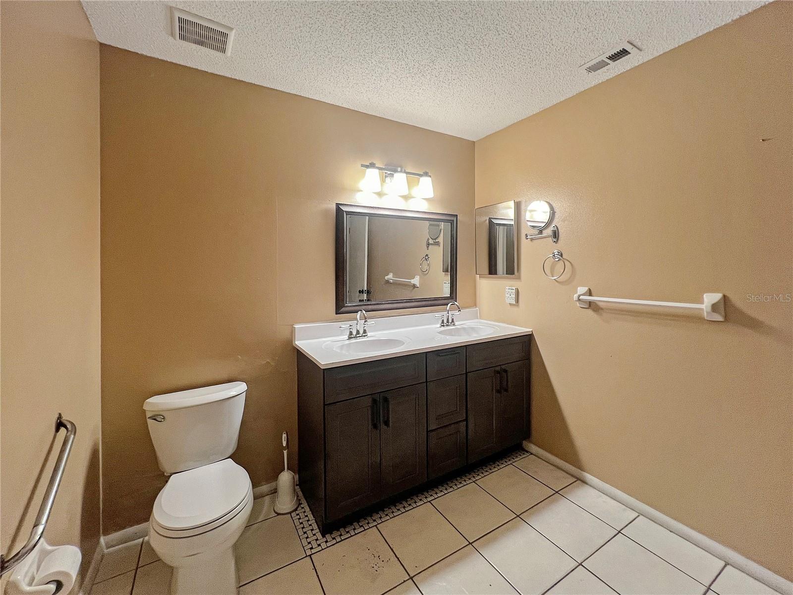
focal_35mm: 13
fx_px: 298
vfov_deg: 89.9
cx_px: 396
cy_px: 298
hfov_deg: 106.2
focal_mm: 1.57
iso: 160
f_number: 1.8
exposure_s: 1/120
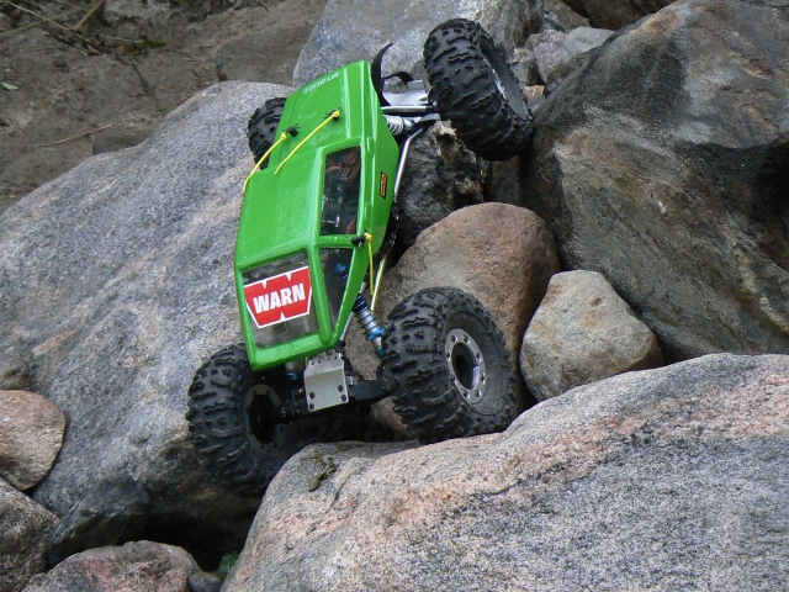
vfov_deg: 19.6
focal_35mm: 75
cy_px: 296
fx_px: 1709
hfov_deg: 26.0
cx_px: 394
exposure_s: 1/13
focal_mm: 9.2
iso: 200
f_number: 3.2
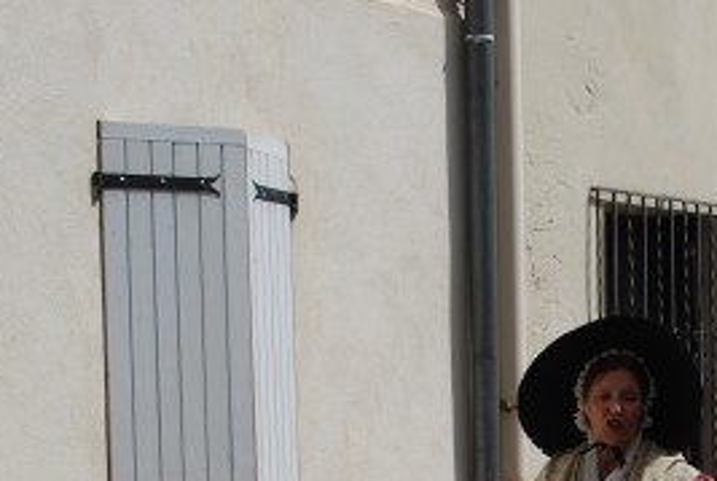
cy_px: 485
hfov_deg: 18.8
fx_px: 2079
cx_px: 776
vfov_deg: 13.0
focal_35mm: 104
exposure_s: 1/250
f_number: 8
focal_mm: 29
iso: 100
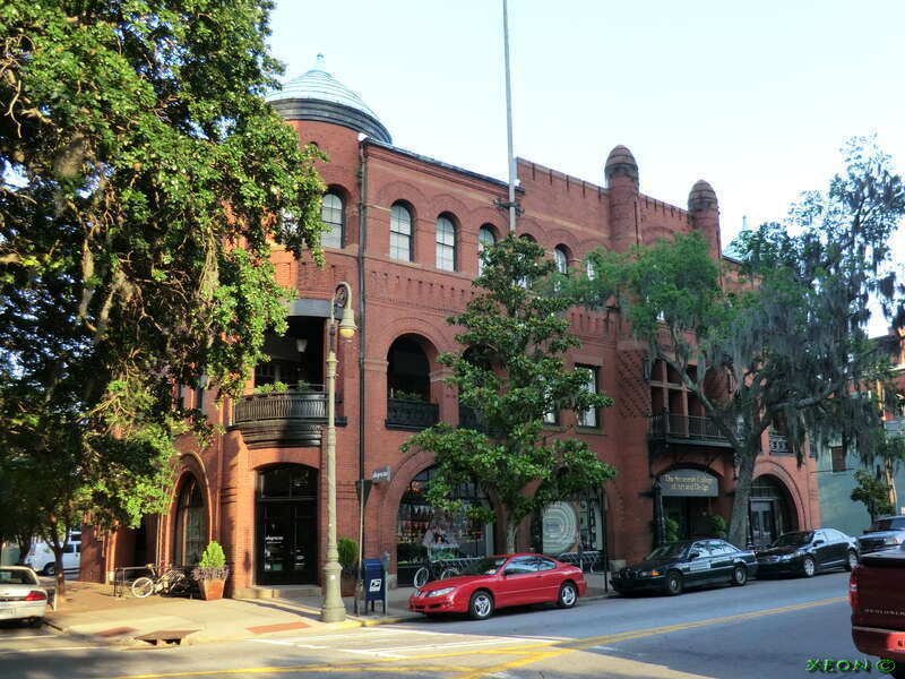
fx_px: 627
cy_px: 340
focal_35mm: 24
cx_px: 452
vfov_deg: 56.8
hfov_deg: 71.6
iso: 80
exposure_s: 1/125
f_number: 3.2
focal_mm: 4.3
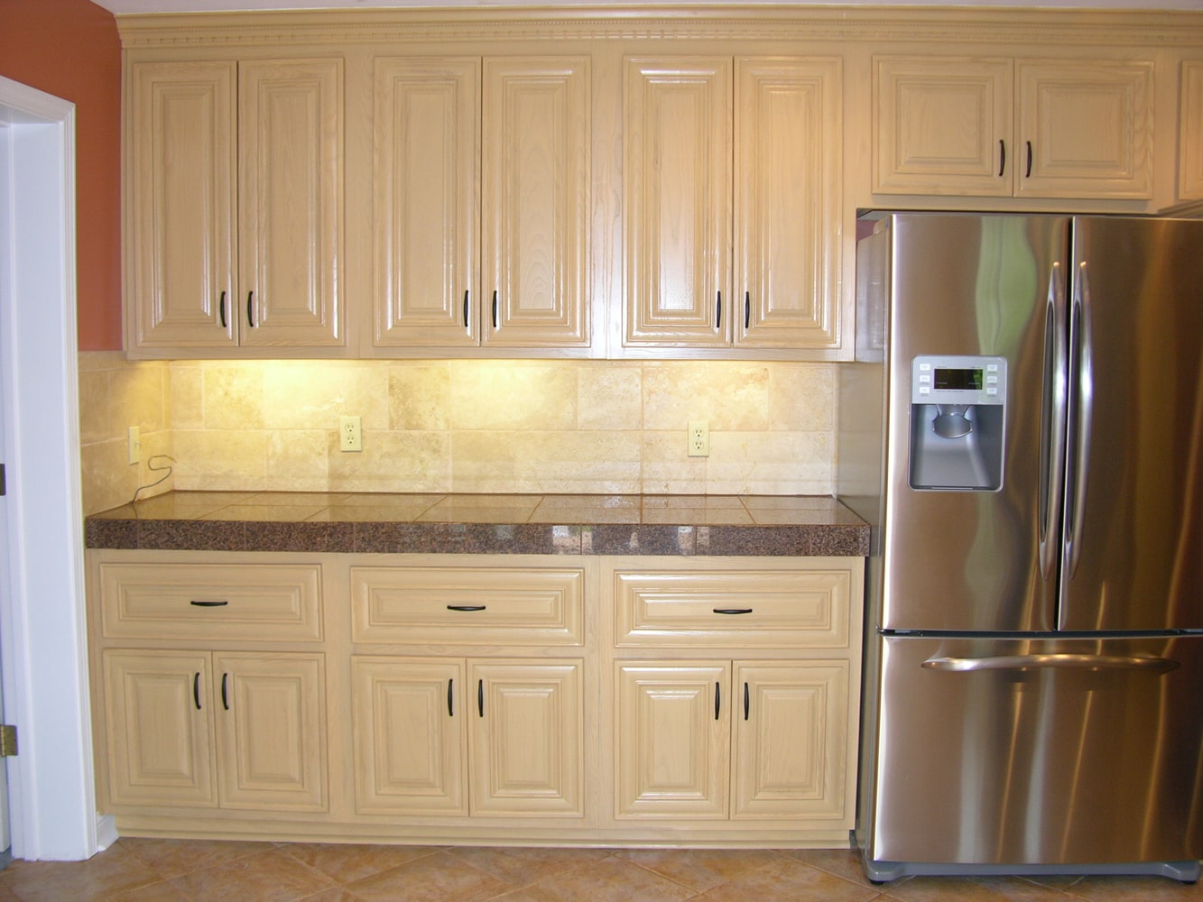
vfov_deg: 40.7
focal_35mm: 35
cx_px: 602
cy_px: 451
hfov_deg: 52.6
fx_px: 1216
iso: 100
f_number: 2.8
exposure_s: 1/30
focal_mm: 8.9
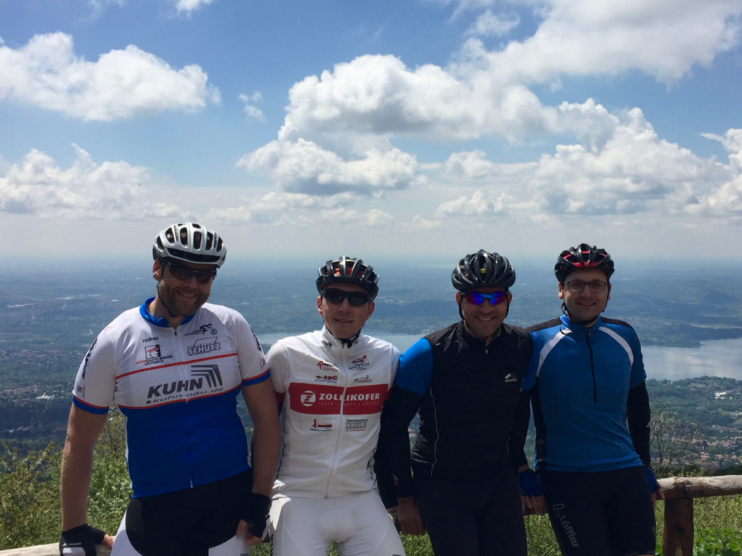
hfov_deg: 45.6
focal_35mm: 41
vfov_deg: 35.1
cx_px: 432
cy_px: 264
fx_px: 879
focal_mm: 4.15
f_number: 2.2
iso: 32
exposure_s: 1/3968
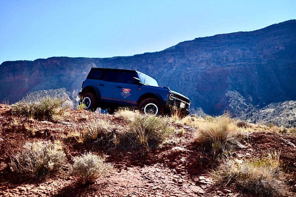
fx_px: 296
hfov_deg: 53.1
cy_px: 96
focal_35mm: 36
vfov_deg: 36.8
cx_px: 144
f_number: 1.6
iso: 31
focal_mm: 35
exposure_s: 1/2500
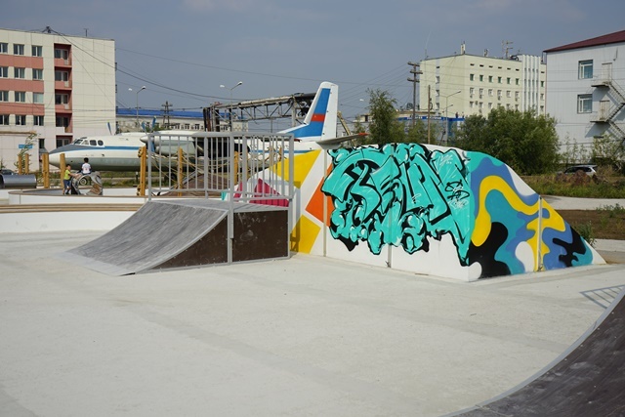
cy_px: 208
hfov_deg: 47.4
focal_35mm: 41
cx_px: 312
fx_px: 712
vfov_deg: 32.6
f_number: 11
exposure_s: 1/320
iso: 100
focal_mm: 41
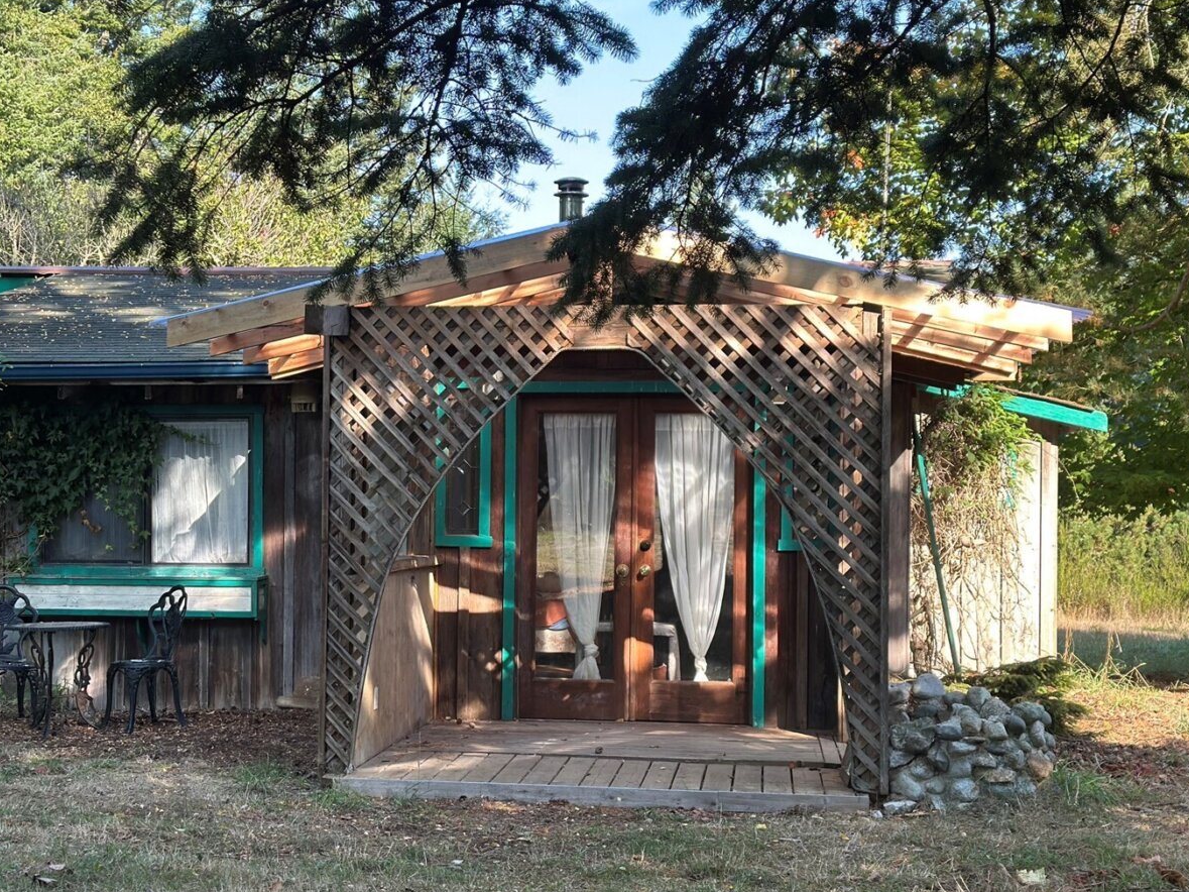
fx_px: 1958
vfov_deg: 25.6
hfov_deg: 33.7
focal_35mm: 57
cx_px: 489
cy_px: 479
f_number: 1.78
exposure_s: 1/546
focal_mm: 6.86
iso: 80
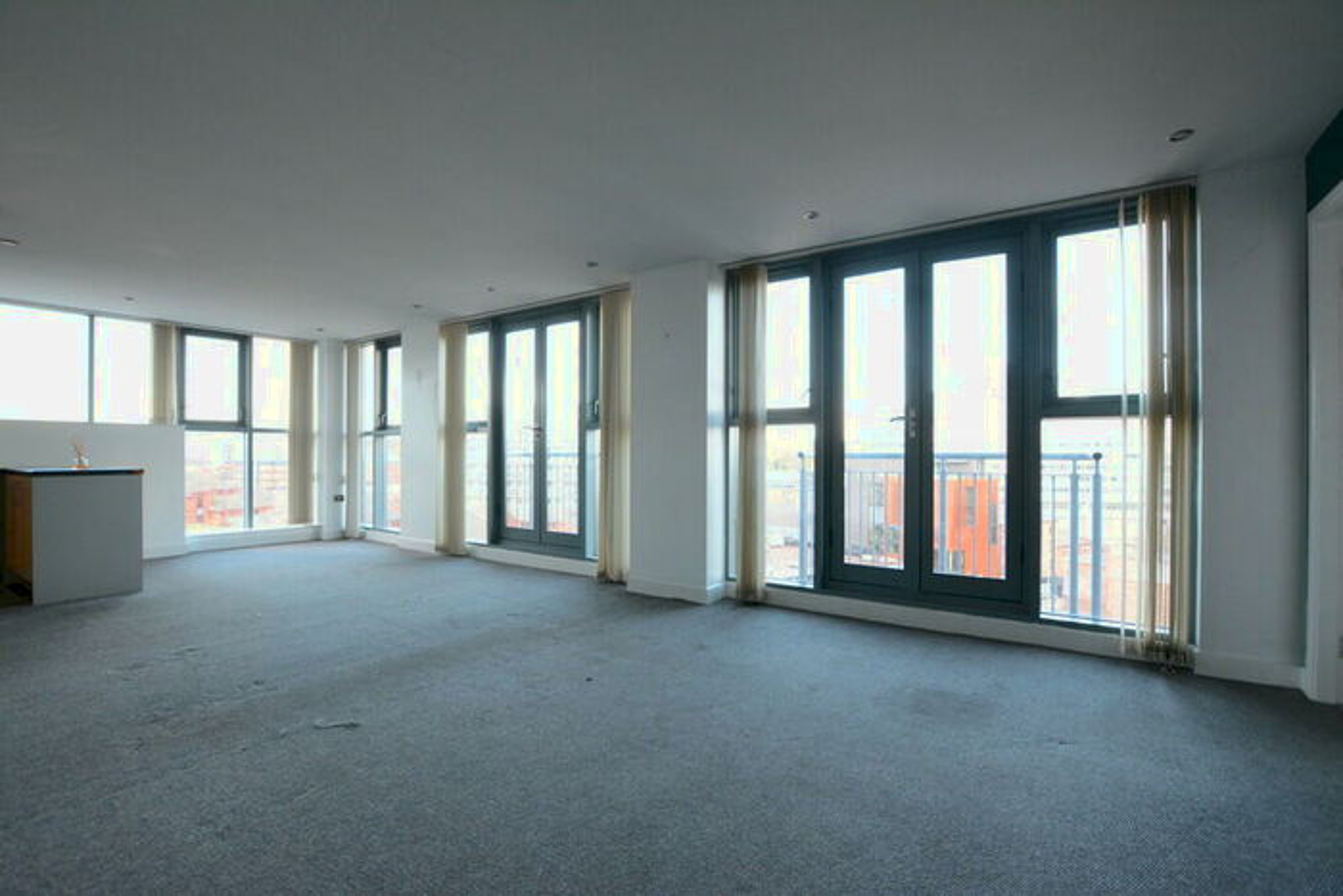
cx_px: 672
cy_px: 448
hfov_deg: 100.4
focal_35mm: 15
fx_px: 560
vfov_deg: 77.4
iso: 1600
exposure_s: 1/125
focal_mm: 10
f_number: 5.6
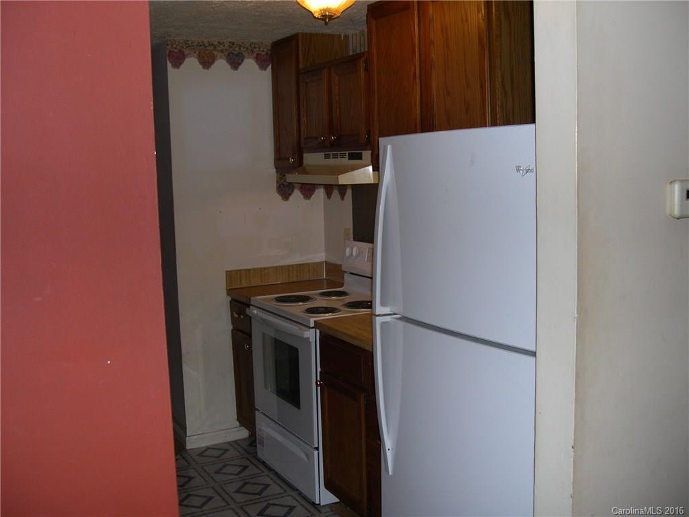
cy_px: 258
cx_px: 344
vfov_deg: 37.7
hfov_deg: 49.0
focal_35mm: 38
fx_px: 756
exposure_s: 1/60
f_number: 2.8
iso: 100
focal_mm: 8
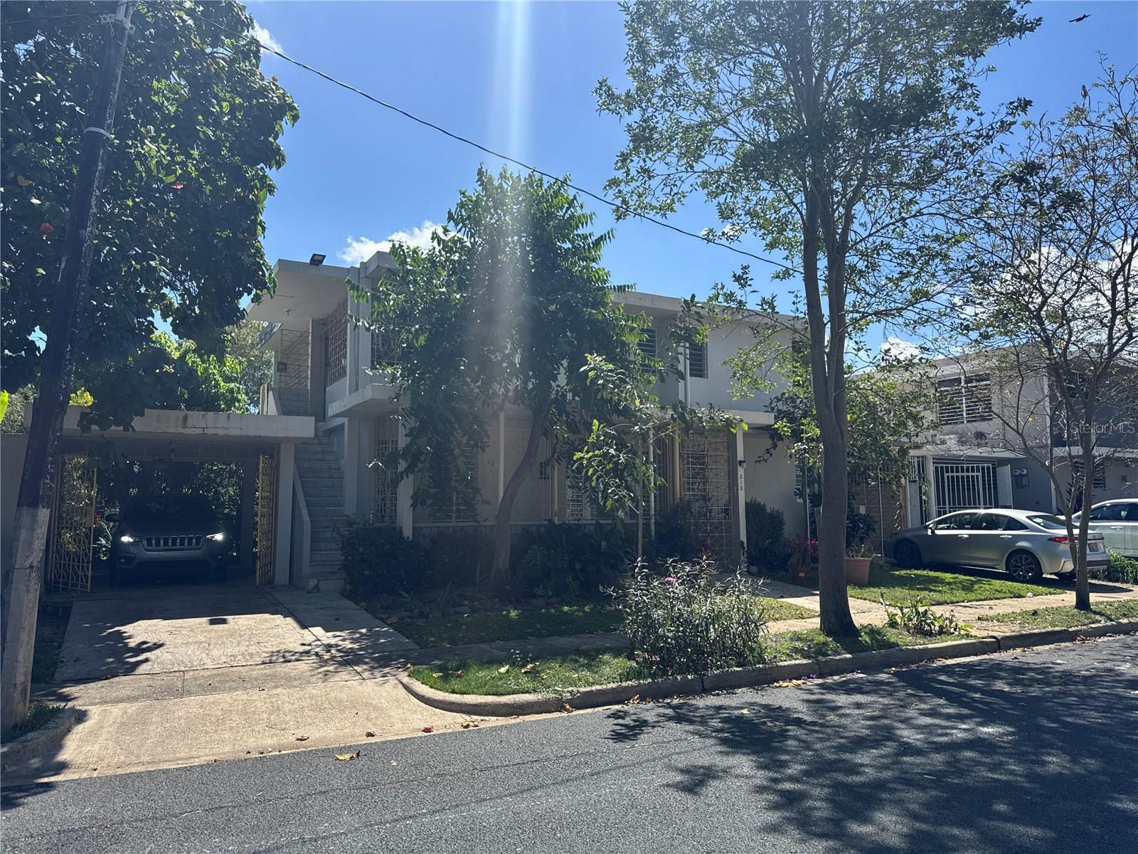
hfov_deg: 71.6
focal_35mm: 24
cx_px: 569
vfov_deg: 56.8
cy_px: 427
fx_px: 789
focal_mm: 6.76
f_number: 1.78
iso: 80
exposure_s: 1/4310
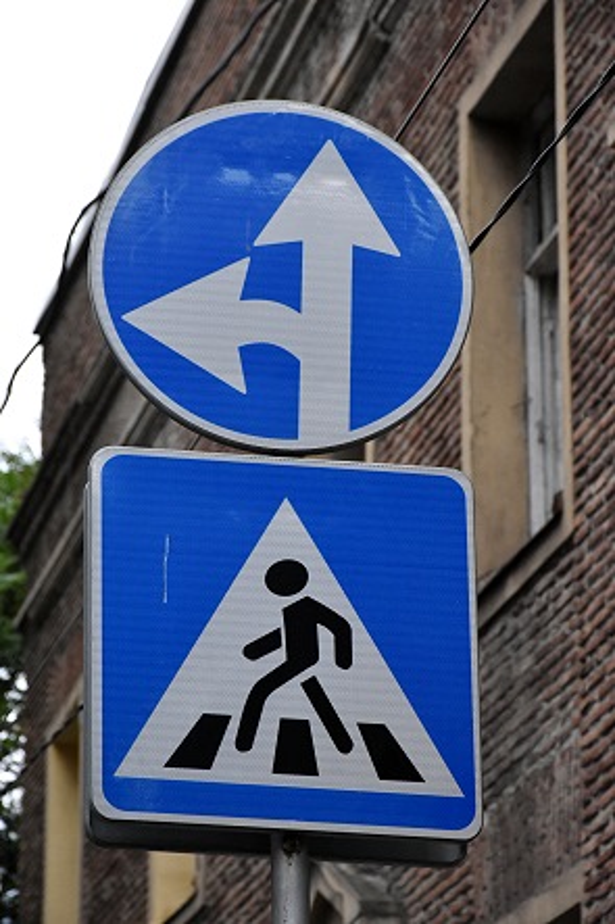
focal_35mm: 142
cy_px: 462
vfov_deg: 14.4
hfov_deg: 9.6
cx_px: 308
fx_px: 3654
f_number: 7.1
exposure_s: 1/400
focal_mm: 95
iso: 2500
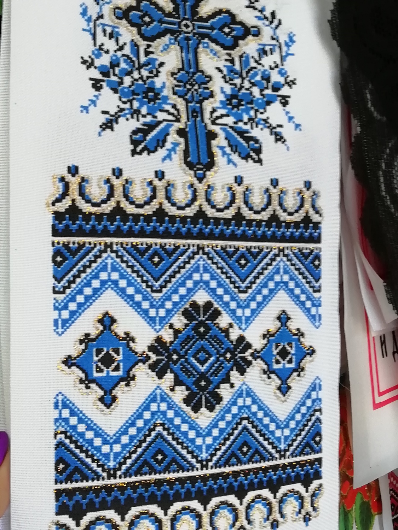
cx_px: 199
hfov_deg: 29.7
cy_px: 265
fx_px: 751
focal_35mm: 49
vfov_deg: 38.9
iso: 125
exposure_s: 1/33.3
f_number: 2.2
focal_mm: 3.46
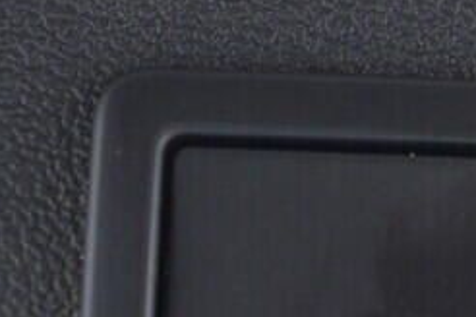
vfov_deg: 6.5
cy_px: 321
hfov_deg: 9.6
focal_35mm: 211
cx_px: 588
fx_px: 2790
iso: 400
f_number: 2.8
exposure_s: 1/40
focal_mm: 24
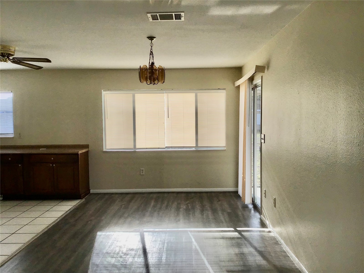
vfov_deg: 45.4
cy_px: 136
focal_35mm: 31
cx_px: 182
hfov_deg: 58.4
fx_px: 326
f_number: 2.4
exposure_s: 1/438
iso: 25
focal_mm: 3.3
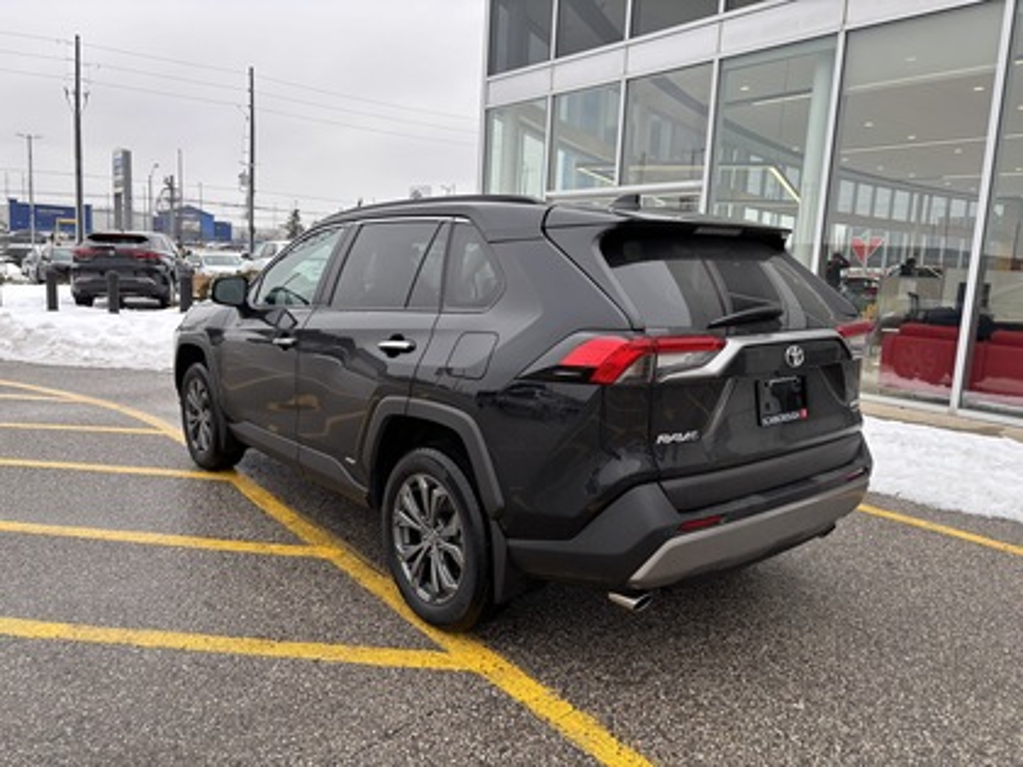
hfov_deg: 67.3
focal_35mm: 26
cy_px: 384
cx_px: 512
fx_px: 768
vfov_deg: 53.1
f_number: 1.6
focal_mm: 5.96
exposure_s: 1/224
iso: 40
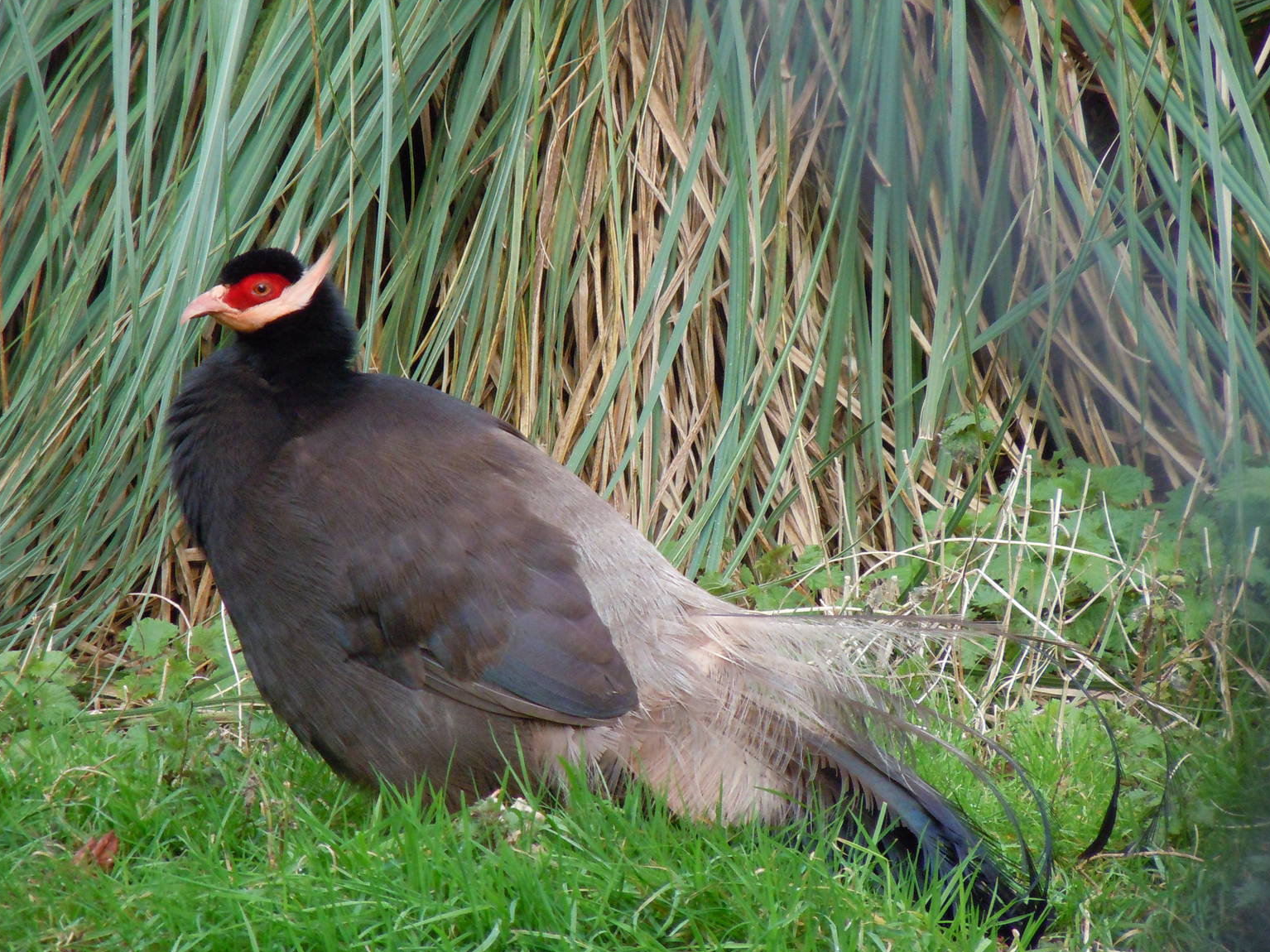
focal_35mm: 313
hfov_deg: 6.3
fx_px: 11482
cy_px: 479
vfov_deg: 4.7
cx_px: 617
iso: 500
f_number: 5.6
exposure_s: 1/250
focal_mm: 54
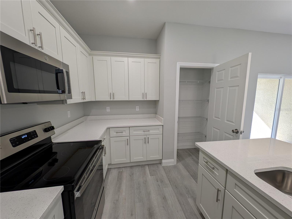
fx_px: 101
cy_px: 110
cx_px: 146
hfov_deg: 110.5
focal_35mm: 12
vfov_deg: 94.6
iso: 76
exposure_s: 1/120
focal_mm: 2.23
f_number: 1.95
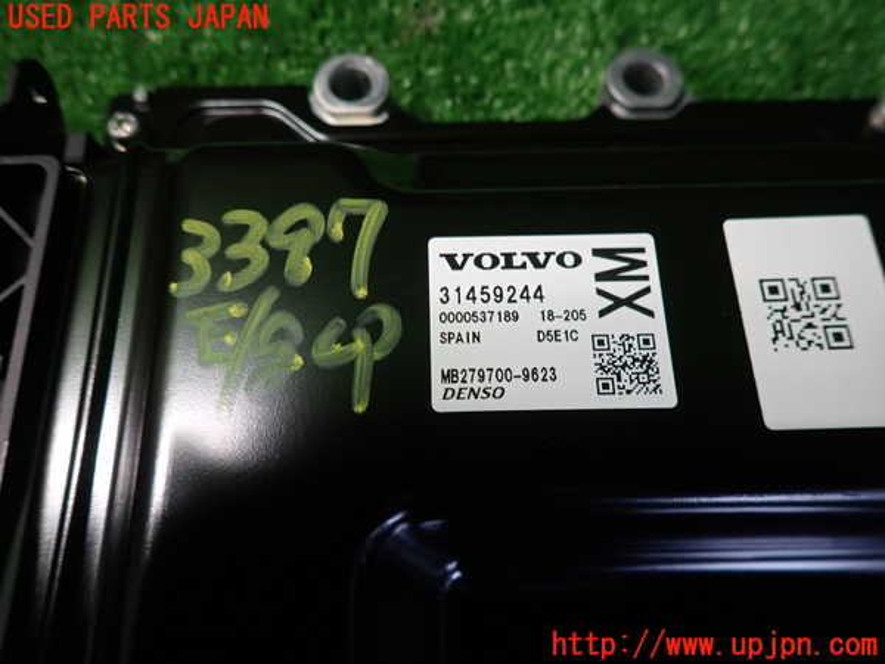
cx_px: 442
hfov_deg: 69.4
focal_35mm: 25
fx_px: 639
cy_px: 332
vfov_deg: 54.9
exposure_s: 1/30
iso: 250
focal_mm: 4.5
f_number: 2
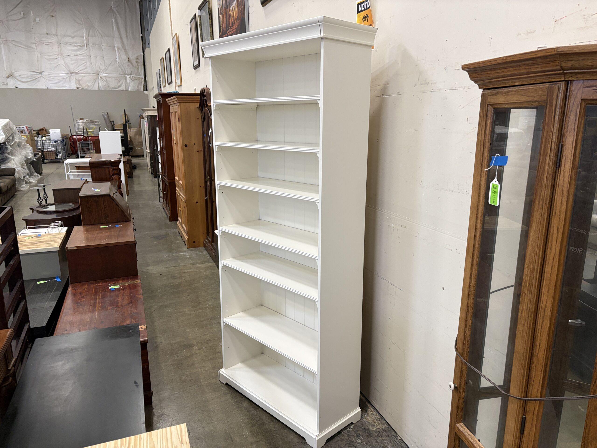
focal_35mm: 26
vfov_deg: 53.1
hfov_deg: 67.3
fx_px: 448
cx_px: 298
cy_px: 224
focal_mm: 5.96
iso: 160
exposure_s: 1/60
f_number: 1.6
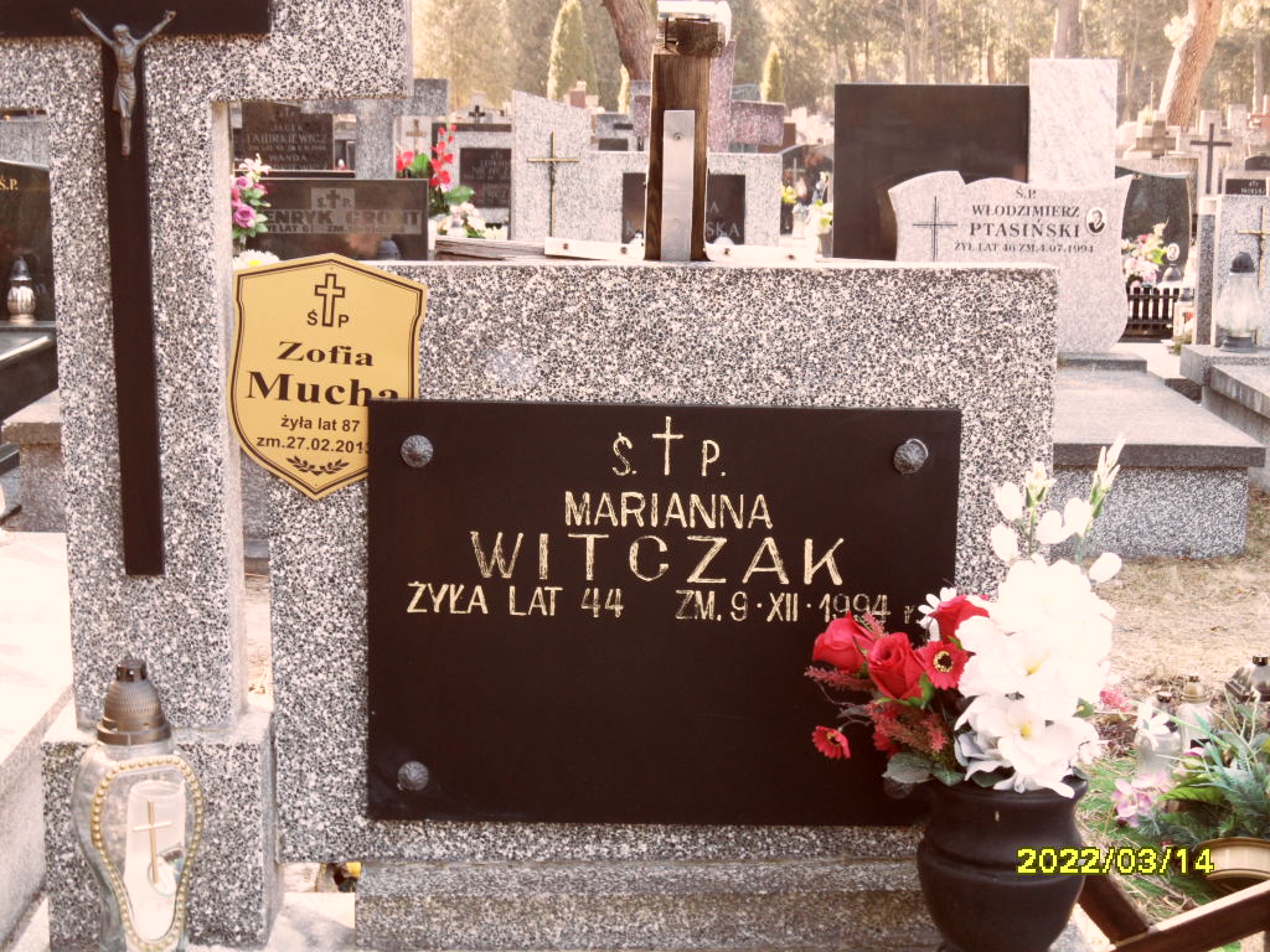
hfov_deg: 32.2
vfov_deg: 24.4
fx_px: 2201
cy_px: 476
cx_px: 635
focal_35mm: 60
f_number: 4
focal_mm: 10.3
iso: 100
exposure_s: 1/45
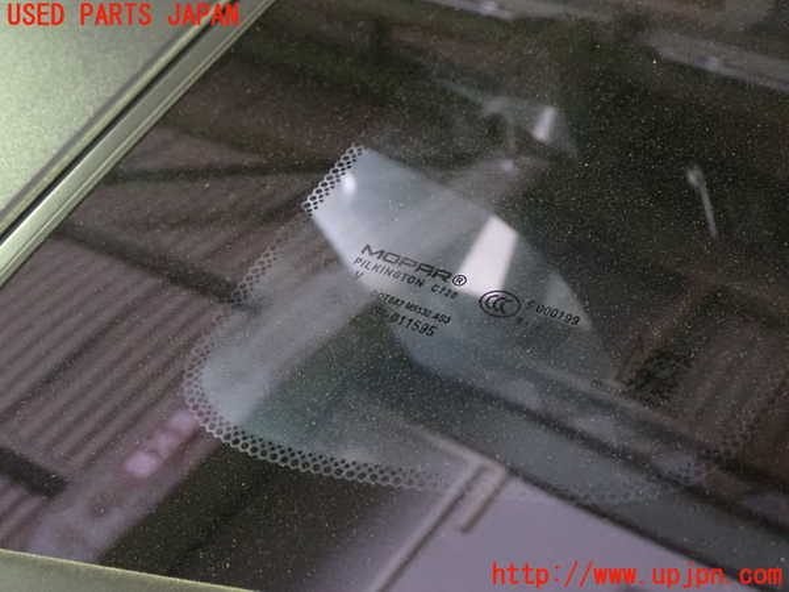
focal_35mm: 54
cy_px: 296
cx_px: 394
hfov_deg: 35.5
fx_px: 1231
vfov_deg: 27.0
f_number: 3.3
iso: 1600
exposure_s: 1/13
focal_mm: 9.65
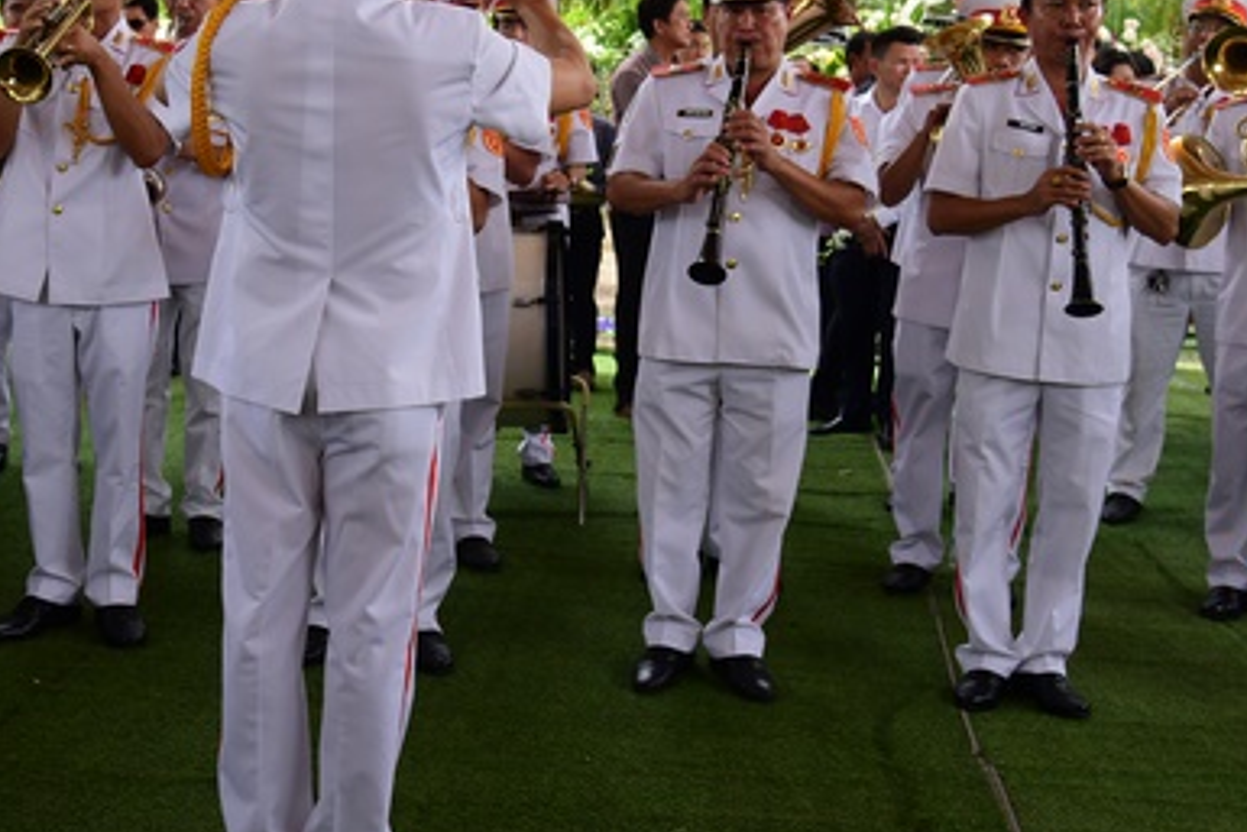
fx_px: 1871
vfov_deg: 25.0
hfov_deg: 36.7
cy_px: 282
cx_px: 499
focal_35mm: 54
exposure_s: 1/500
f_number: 4
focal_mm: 32
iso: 320
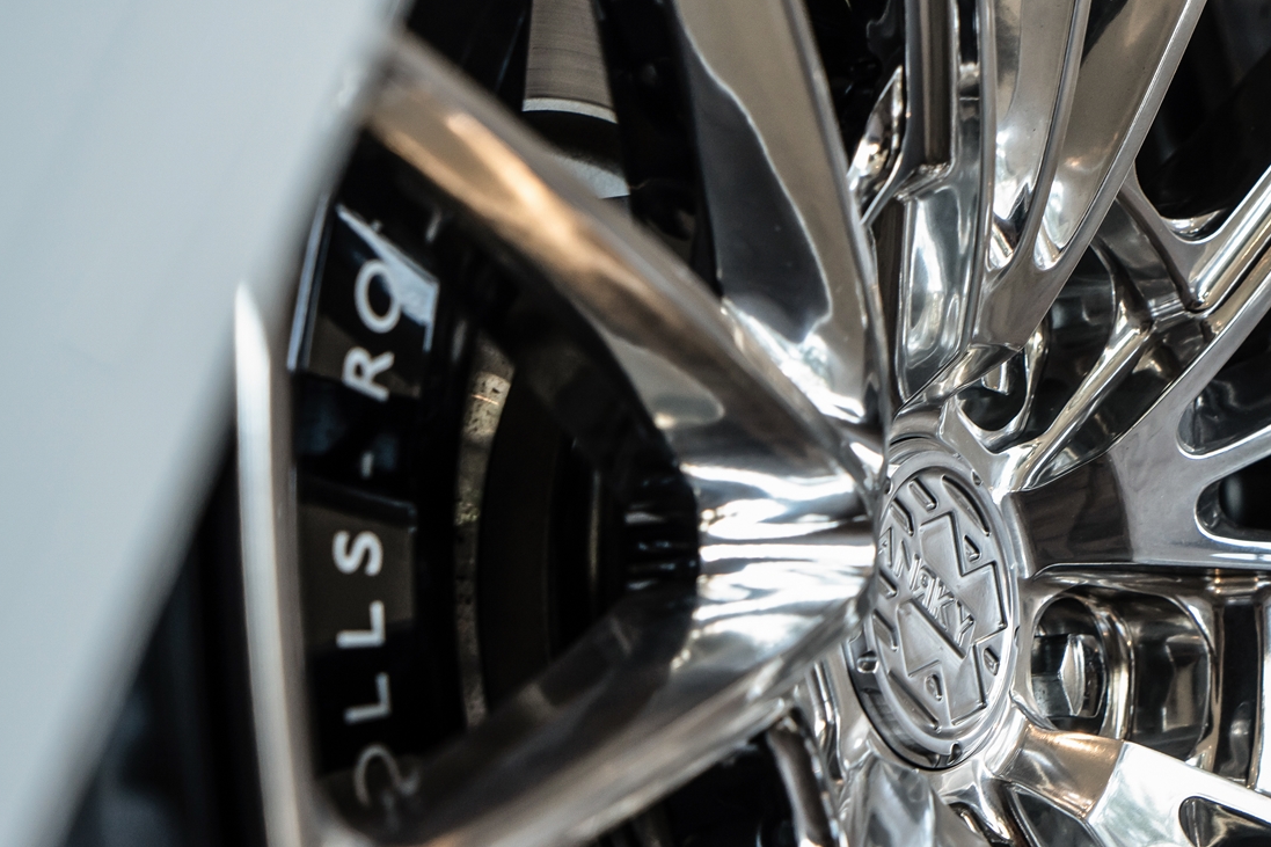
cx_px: 1086
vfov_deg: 11.5
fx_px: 4200
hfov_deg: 17.0
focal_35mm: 119
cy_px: 518
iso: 640
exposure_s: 1/100
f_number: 6.3
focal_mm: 68
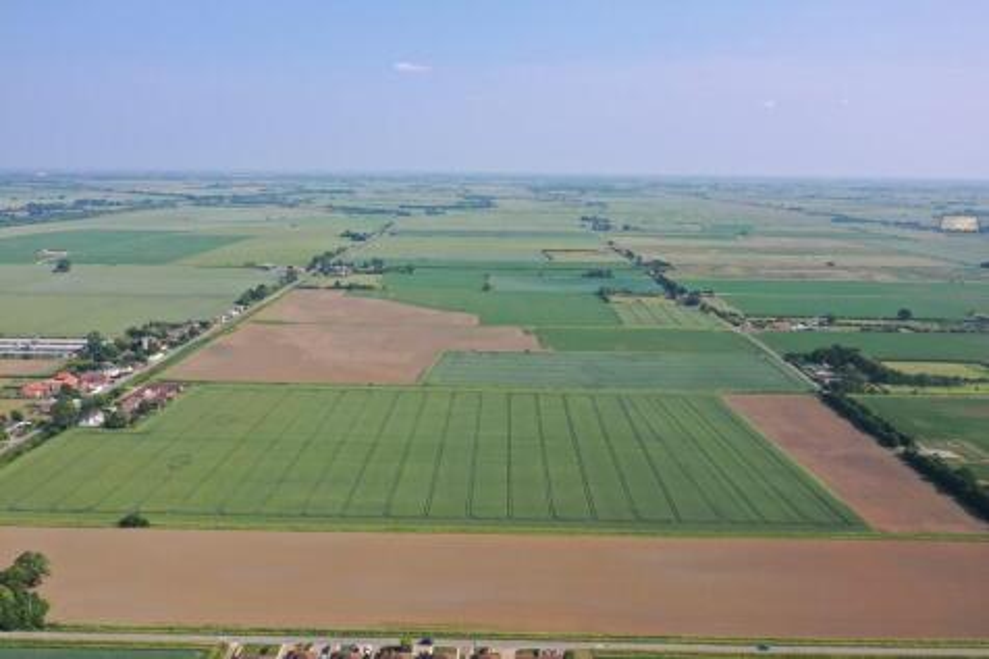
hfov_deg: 65.5
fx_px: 769
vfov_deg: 46.4
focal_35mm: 28
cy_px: 330
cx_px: 494
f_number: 5.6
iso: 100
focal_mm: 10.26
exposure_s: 1/500
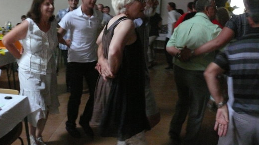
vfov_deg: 30.3
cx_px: 129
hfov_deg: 51.6
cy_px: 53
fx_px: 268
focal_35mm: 39
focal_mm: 7.4
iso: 800
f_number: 2.8
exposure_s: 1/30
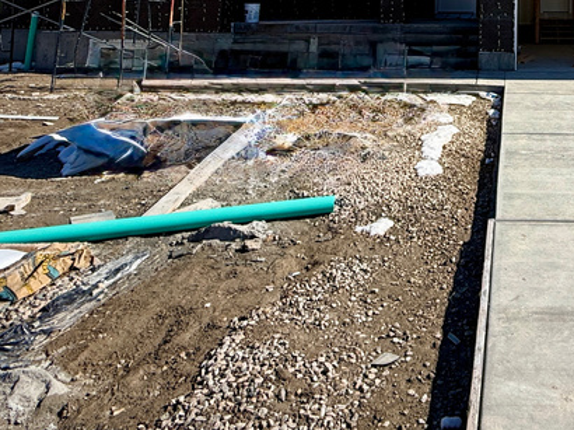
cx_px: 515
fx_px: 580
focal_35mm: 35
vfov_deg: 35.3
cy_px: -34
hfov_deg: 47.4
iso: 50
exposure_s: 1/2092
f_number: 2.2
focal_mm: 2.22
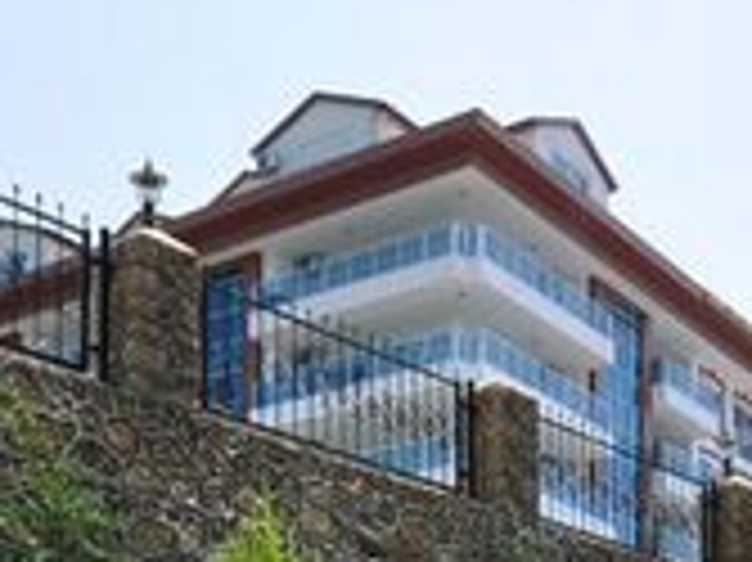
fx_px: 1498
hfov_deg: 28.0
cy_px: 910
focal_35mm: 69
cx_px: 495
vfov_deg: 18.2
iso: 220
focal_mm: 10
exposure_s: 1/250
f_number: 10
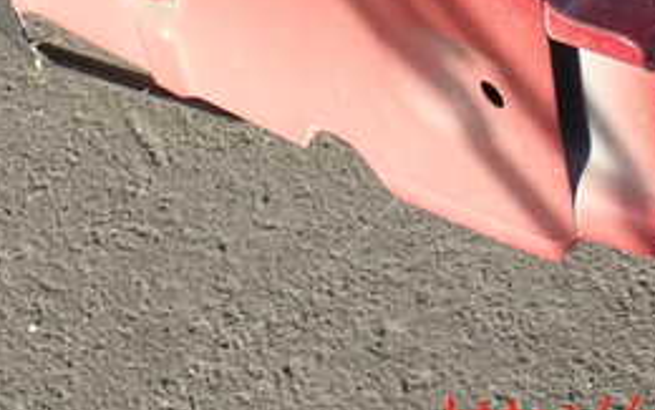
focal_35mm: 88
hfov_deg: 23.5
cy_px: -111
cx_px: 259
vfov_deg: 14.3
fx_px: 1572
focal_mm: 6.37
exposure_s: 1/160
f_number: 3.5
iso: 100
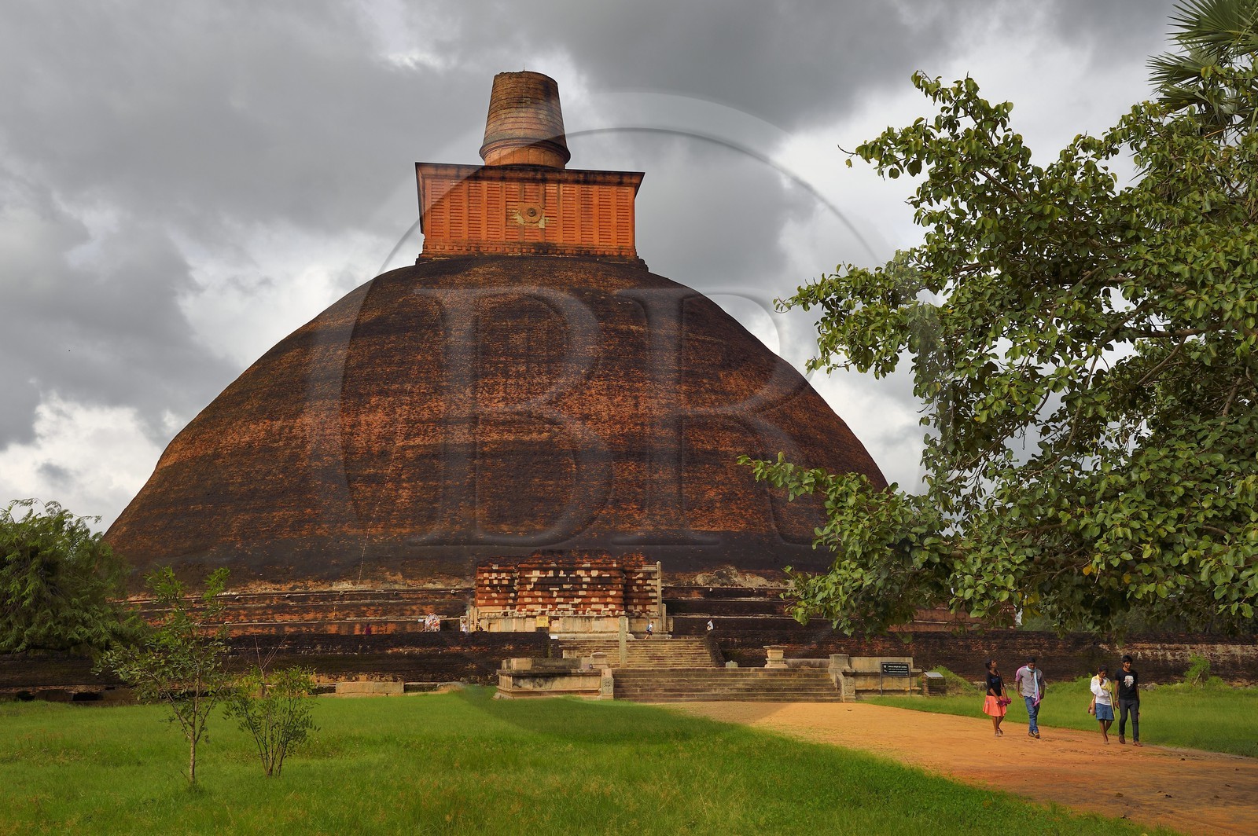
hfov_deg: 48.5
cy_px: 418
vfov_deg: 33.3
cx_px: 629
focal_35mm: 40
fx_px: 1397
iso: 200
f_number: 11
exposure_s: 1/250
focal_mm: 40
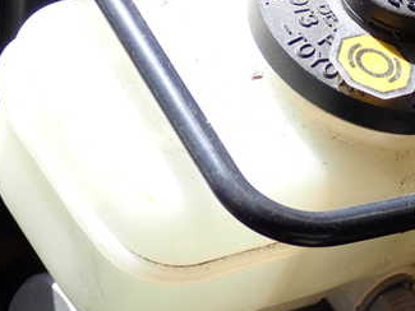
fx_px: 1571
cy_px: 172
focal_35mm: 131
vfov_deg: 11.3
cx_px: 246
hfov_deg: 15.0
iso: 100
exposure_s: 1/200
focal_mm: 12.73
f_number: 3.9
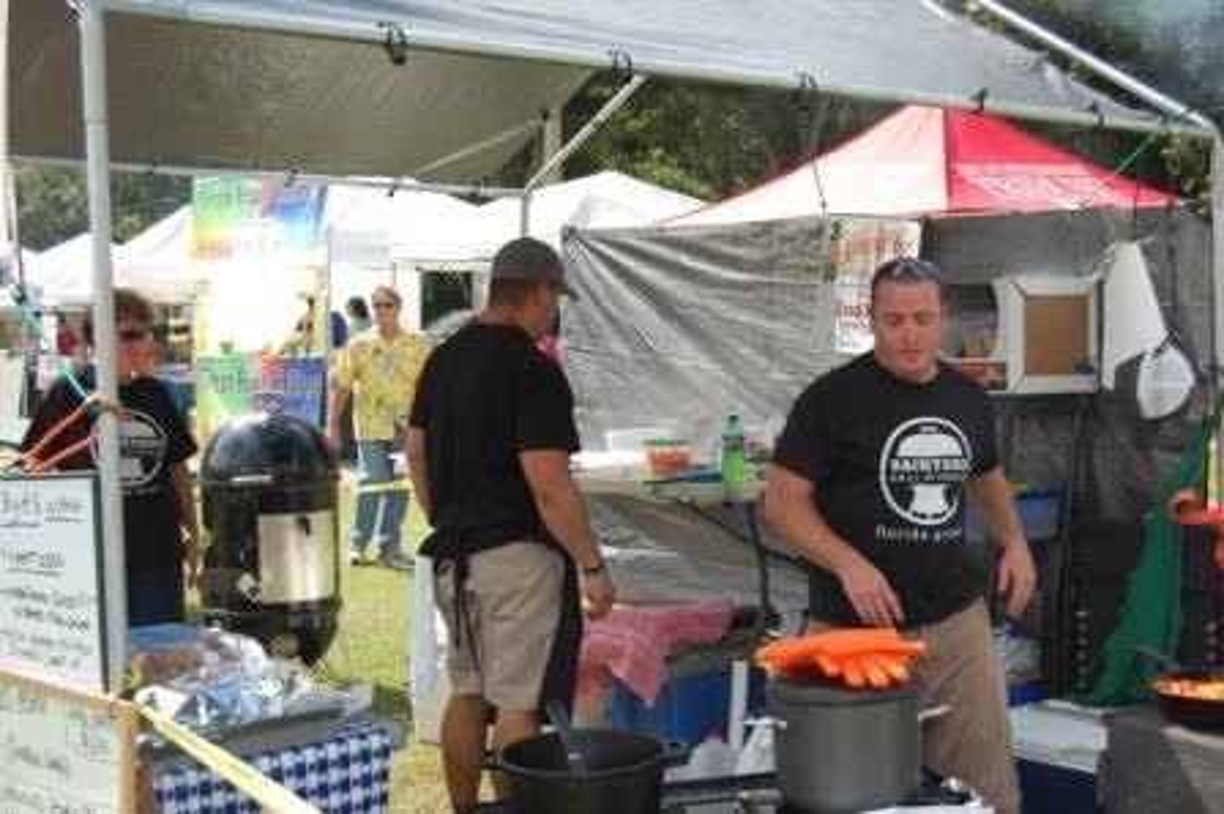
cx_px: 612
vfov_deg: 25.7
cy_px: 407
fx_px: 1784
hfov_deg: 37.9
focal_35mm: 52
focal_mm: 35
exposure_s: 1/500
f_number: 5.6
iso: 280
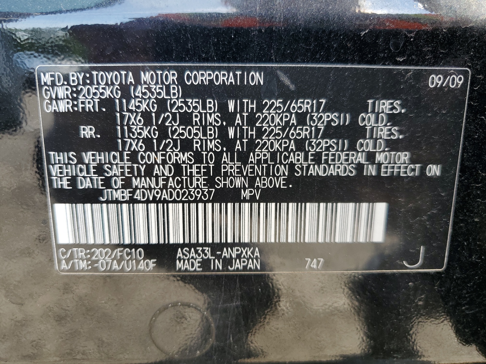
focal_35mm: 26
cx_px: 243
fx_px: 365
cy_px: 182
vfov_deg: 53.1
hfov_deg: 67.3
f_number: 1.5
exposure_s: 1/213
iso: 50
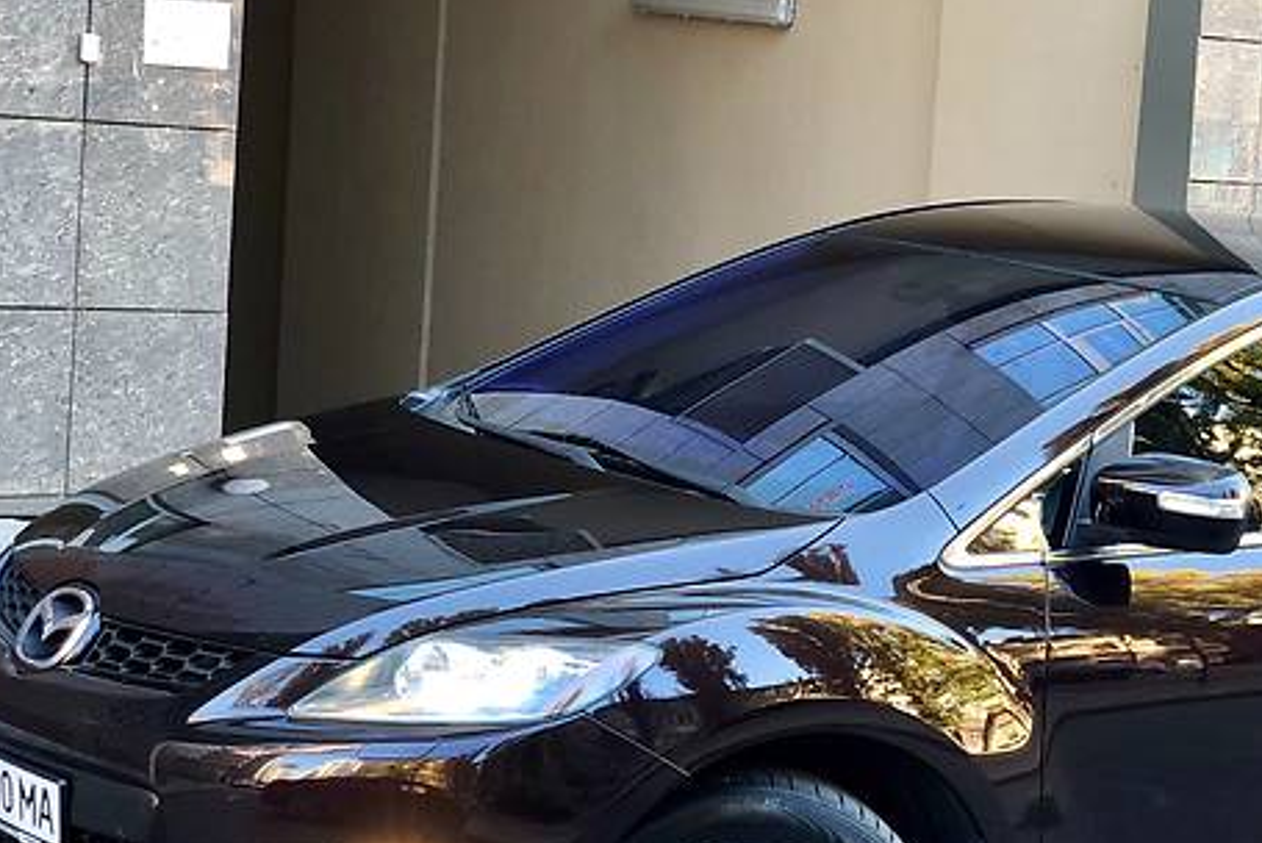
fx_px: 3332
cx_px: 987
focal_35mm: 95
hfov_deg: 21.2
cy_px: 446
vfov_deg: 14.4
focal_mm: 6
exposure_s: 1/50
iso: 50
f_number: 2.4
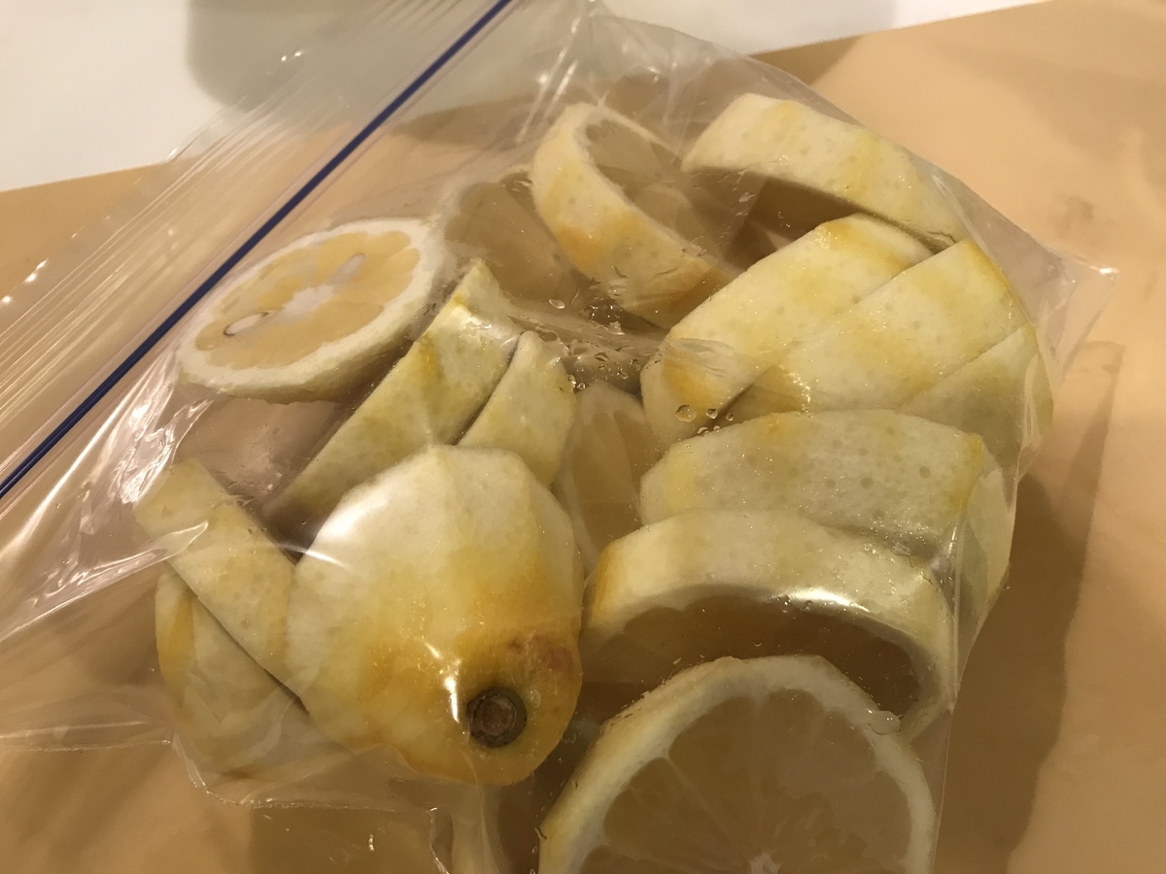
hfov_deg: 63.4
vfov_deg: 49.7
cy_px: 437
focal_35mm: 28
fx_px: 943
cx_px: 583
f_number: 1.8
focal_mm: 3.99
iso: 50
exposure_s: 1/17
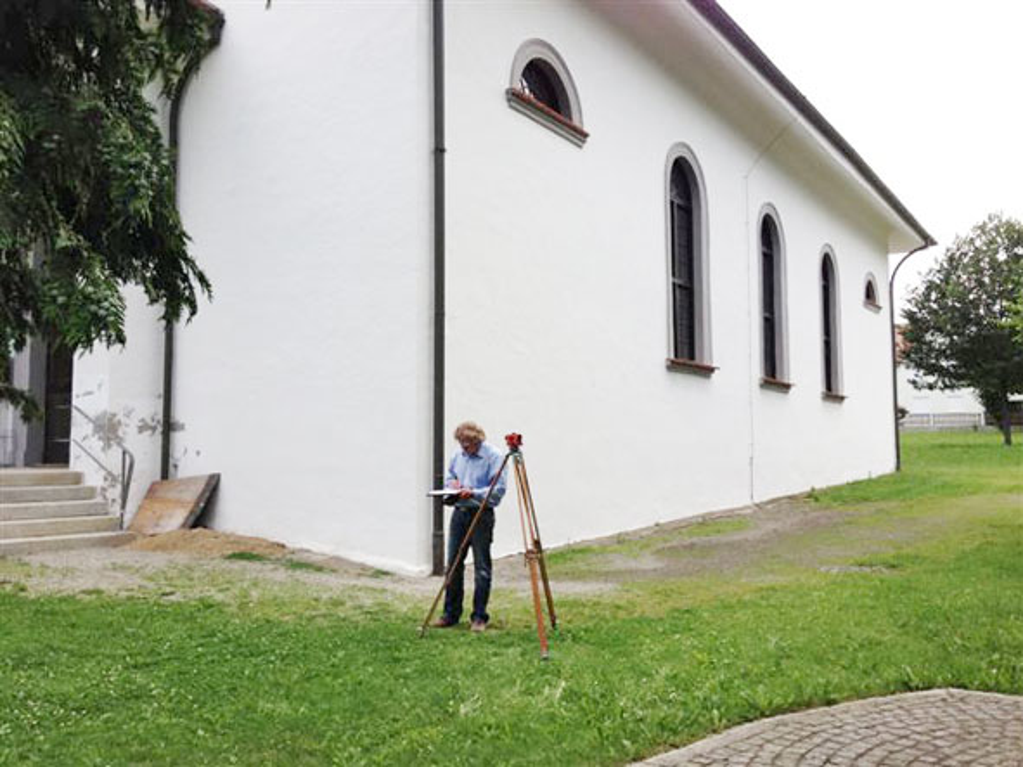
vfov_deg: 42.9
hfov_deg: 55.4
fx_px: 975
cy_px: 384
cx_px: 512
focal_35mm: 33
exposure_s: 1/484
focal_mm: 4.13
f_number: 2.4
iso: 50
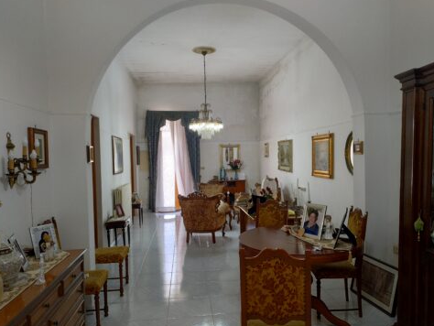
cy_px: 170
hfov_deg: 65.3
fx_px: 339
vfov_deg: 51.4
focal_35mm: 27
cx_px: 215
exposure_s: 1/40
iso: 869
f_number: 1.7
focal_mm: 4.71
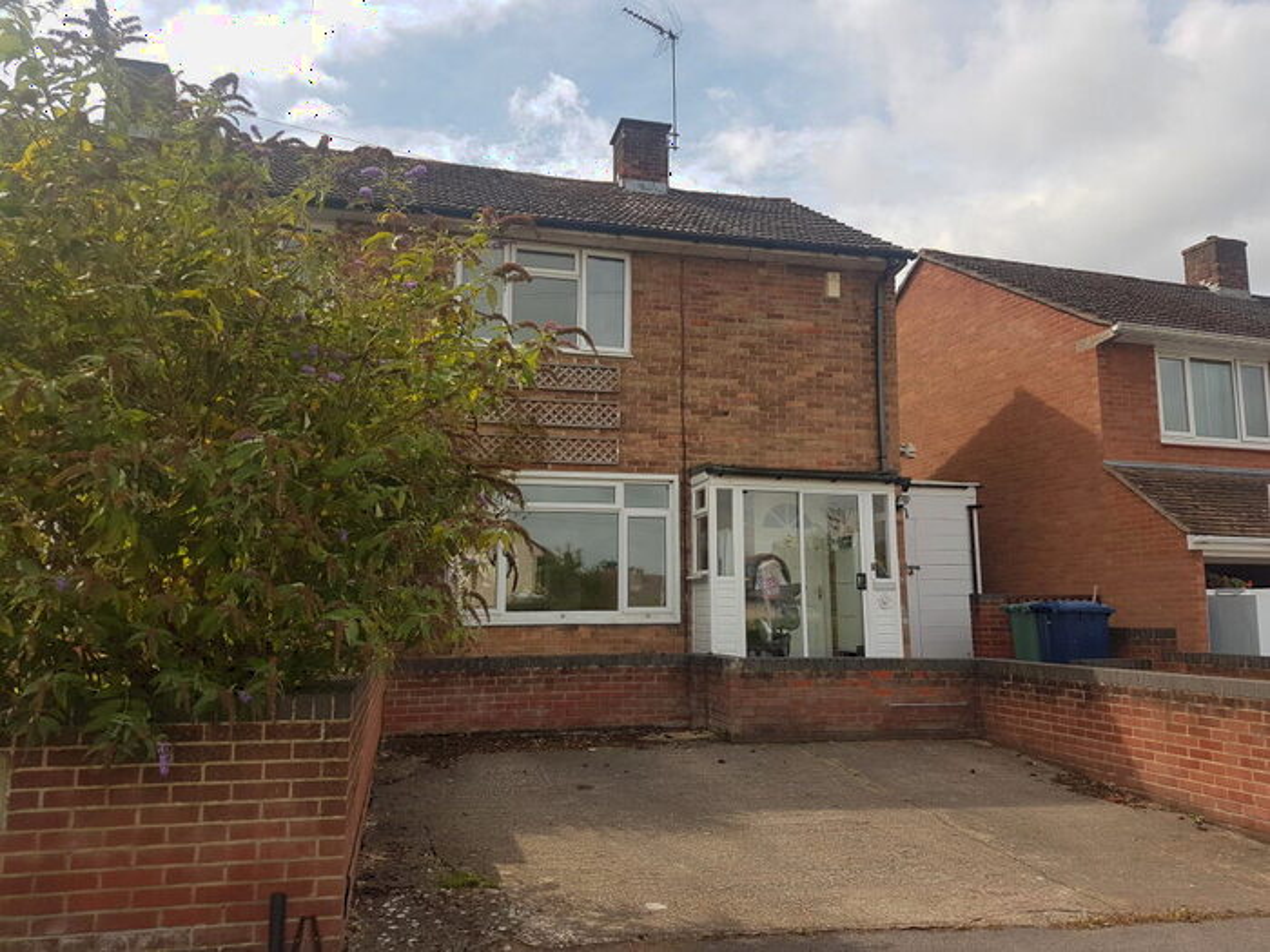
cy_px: 476
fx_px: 954
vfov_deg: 53.1
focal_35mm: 26
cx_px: 635
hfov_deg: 67.3
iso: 40
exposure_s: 1/1928
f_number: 1.7
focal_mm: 4.2
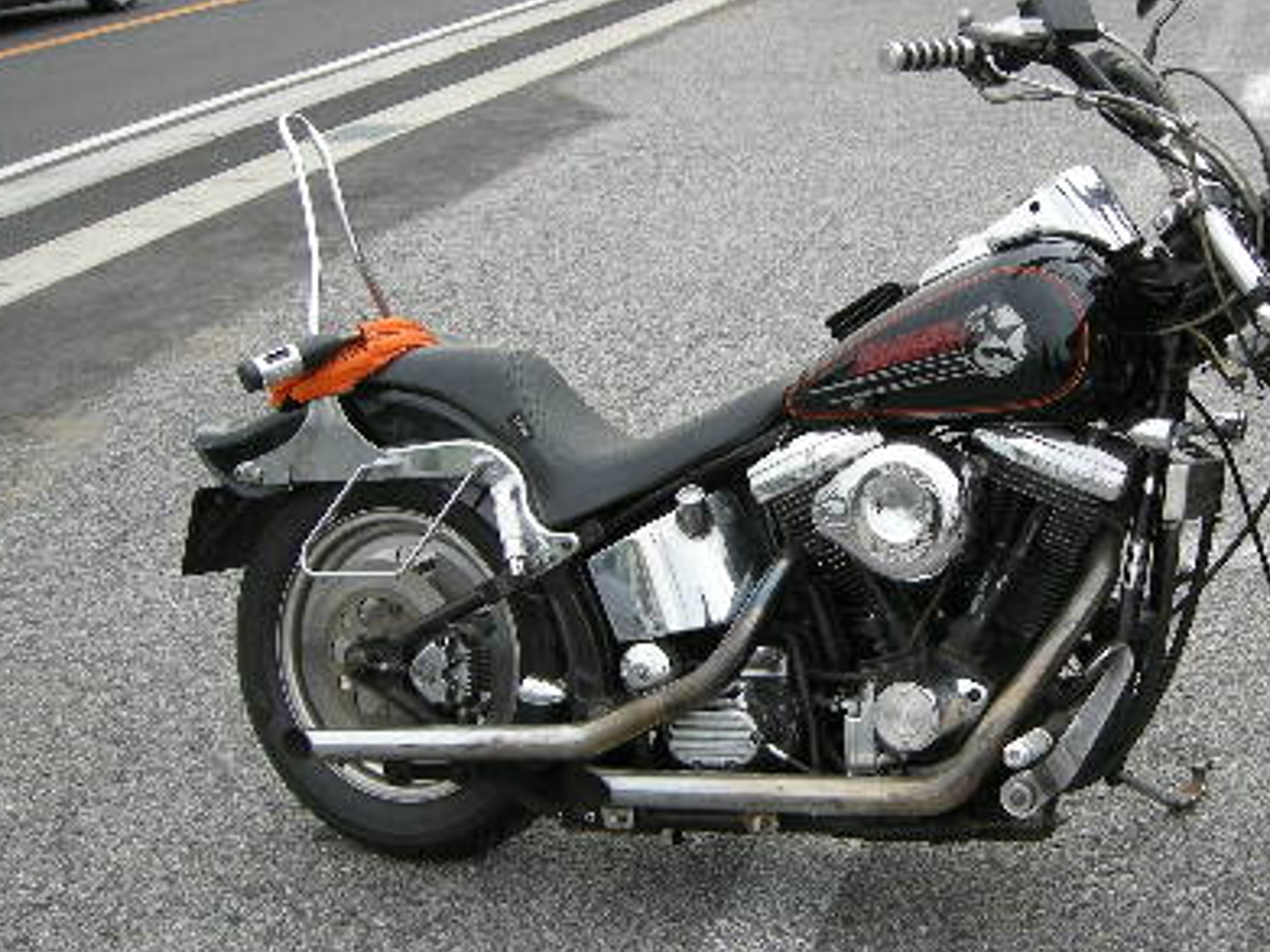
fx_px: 2164
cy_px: 517
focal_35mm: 59
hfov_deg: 32.0
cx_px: 991
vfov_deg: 24.8
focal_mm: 7.5
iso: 116
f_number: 2.7
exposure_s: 1/124
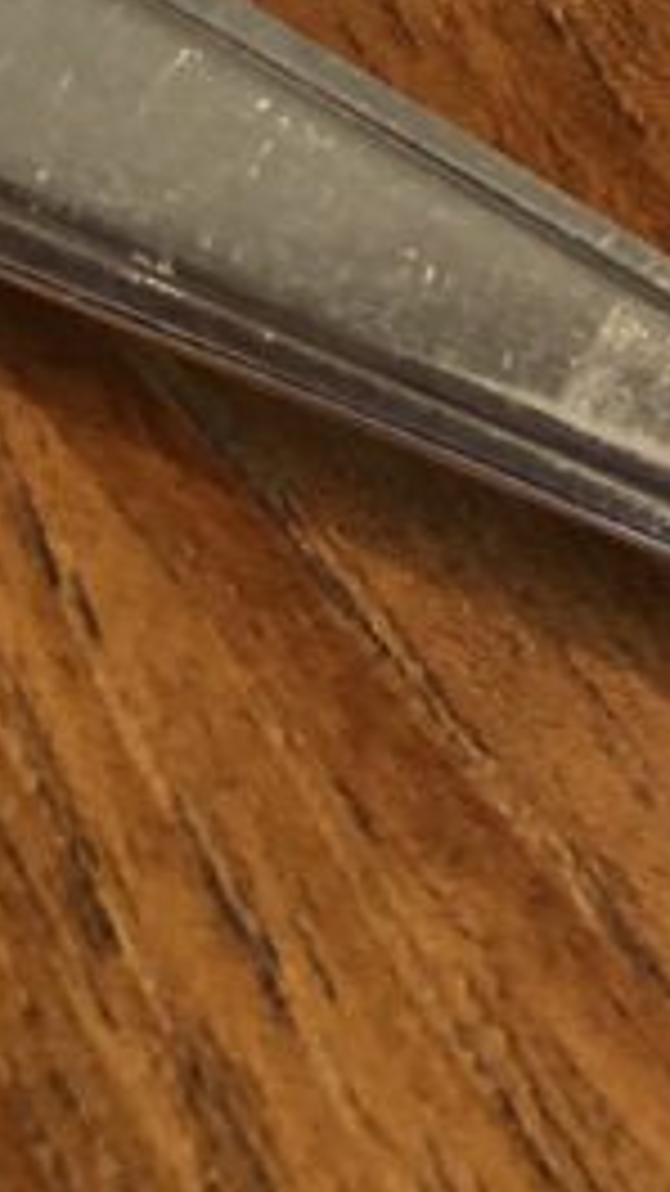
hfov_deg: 9.7
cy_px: -603
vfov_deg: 16.5
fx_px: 3728
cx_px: 1255
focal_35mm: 118
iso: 64
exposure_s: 1/17
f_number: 1.8
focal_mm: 4
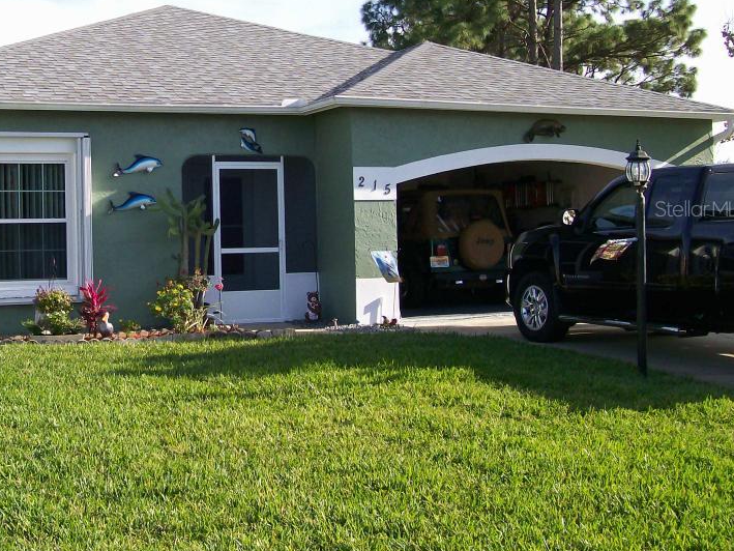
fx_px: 1103
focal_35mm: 52
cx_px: 223
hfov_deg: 36.3
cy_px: 208
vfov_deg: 27.9
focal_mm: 6
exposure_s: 1/735
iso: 80
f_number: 2.7
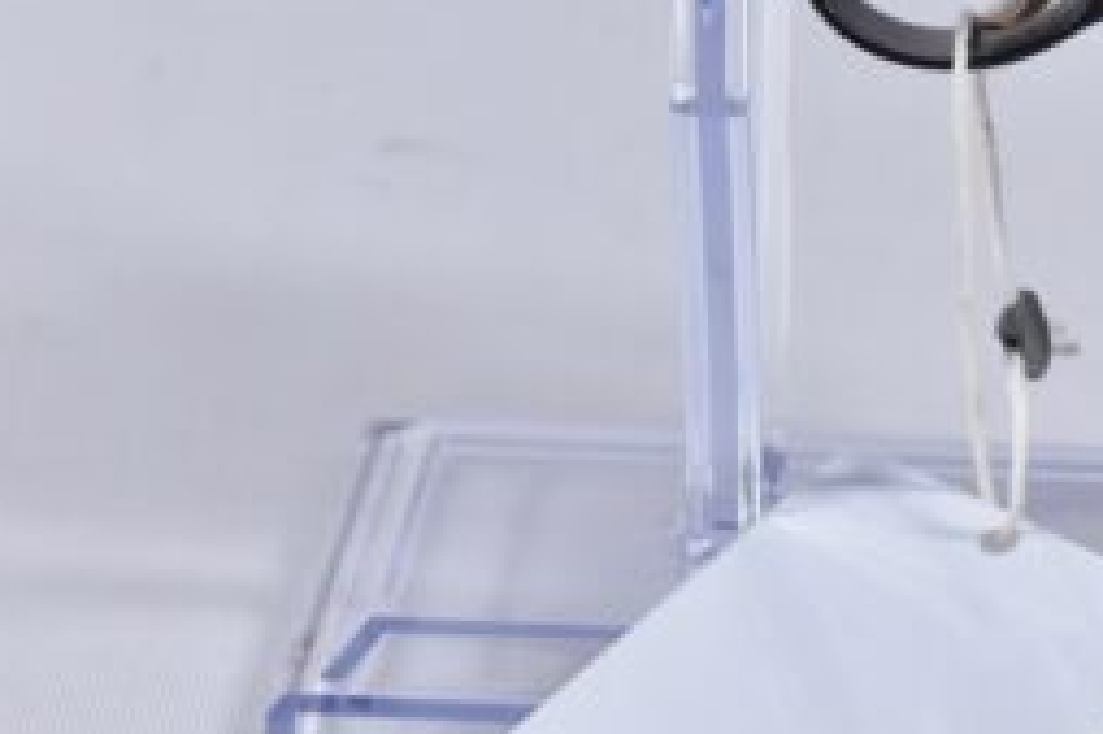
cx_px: 999
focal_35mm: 195
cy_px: -91
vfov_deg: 7.0
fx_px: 5976
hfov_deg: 10.5
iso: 640
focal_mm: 55
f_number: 5.6
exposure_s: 1/50
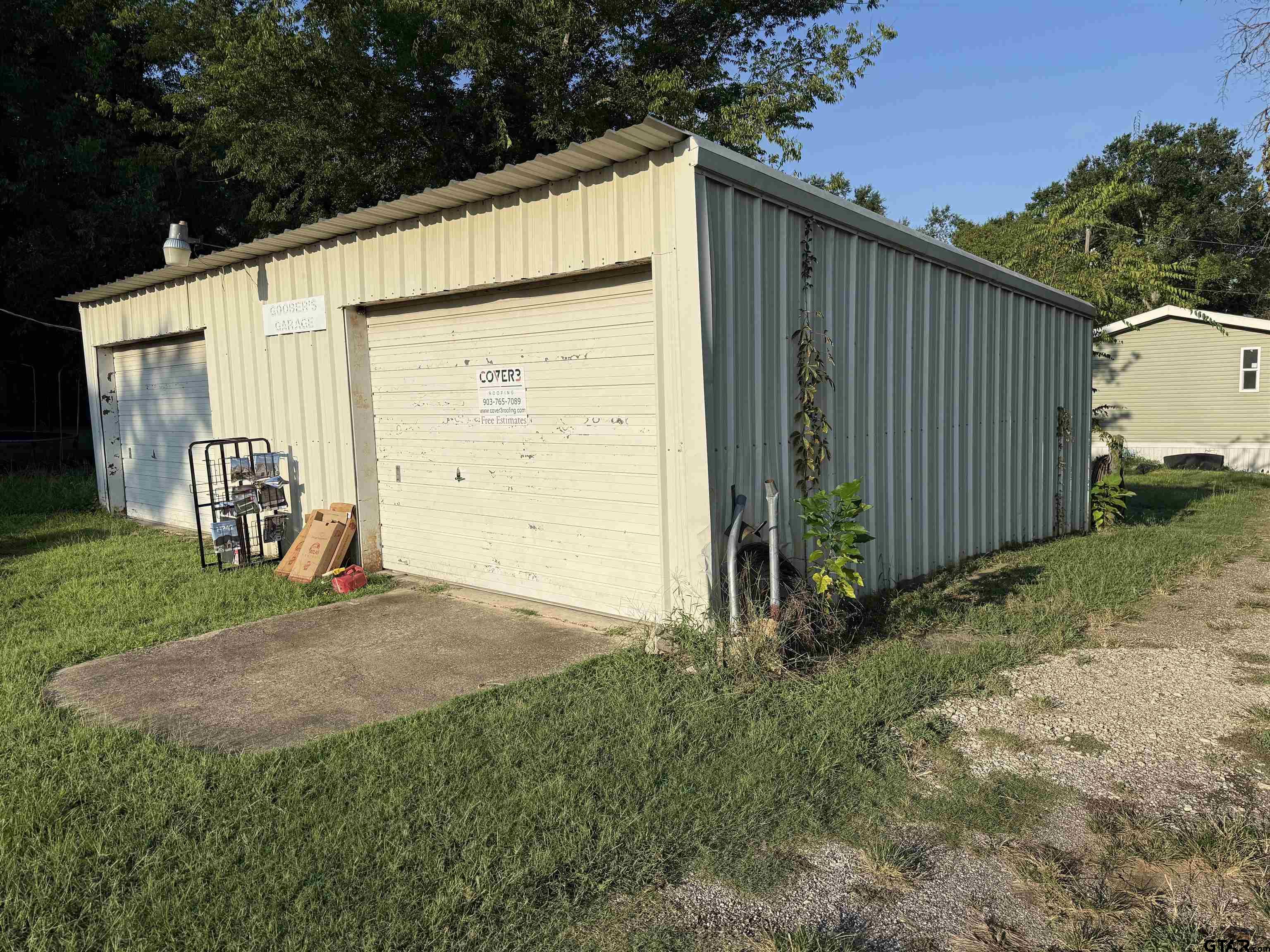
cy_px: 476
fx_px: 881
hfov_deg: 71.6
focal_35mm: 24
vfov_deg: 56.8
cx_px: 635
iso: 80
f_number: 1.78
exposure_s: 1/7353
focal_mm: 6.76
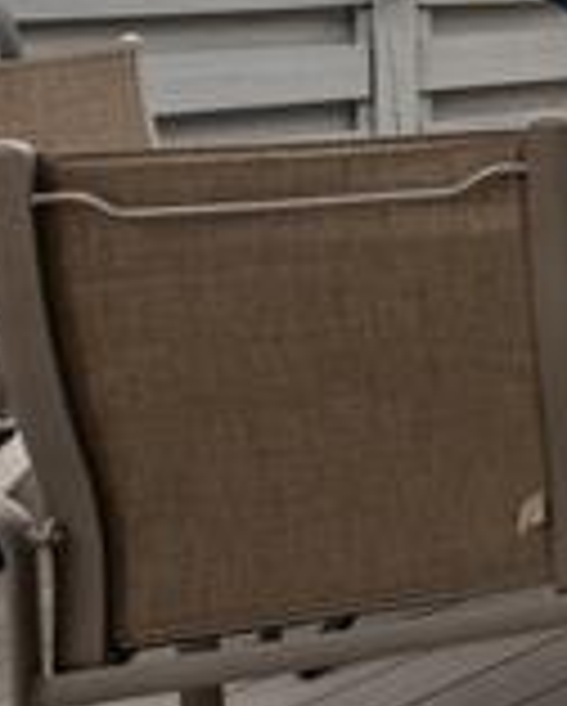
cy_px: -36
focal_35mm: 61
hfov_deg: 15.3
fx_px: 1277
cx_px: 1332
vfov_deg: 28.6
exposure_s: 1/25
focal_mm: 16
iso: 100
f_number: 6.3
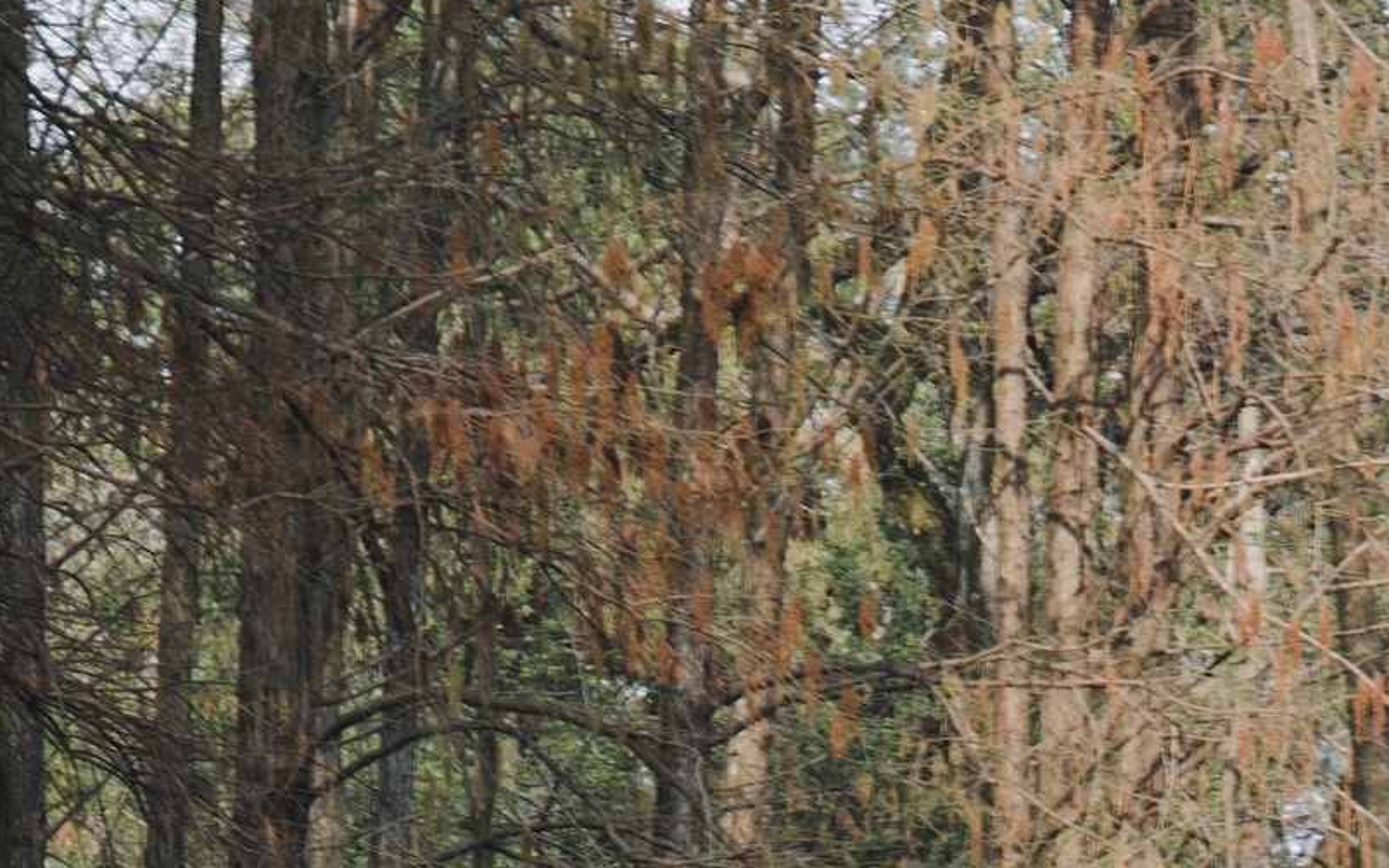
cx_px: 852
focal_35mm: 365
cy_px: 1891
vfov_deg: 3.6
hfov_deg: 5.8
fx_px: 13821
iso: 160
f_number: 5.6
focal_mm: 80
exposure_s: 1/160
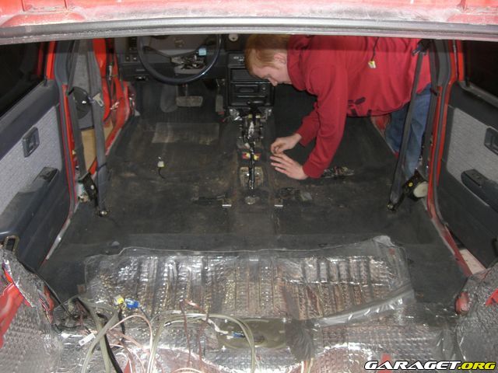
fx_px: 547
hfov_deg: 49.0
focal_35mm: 38
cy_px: 186
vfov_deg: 37.7
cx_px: 249
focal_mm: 6.2
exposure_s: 1/60
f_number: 2.7
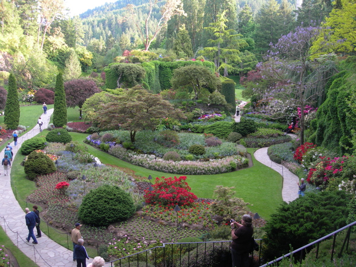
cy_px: 134
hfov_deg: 49.0
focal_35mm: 38
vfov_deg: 37.7
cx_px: 178
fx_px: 391
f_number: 2.8
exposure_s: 1/57.7
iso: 50
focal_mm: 7.8
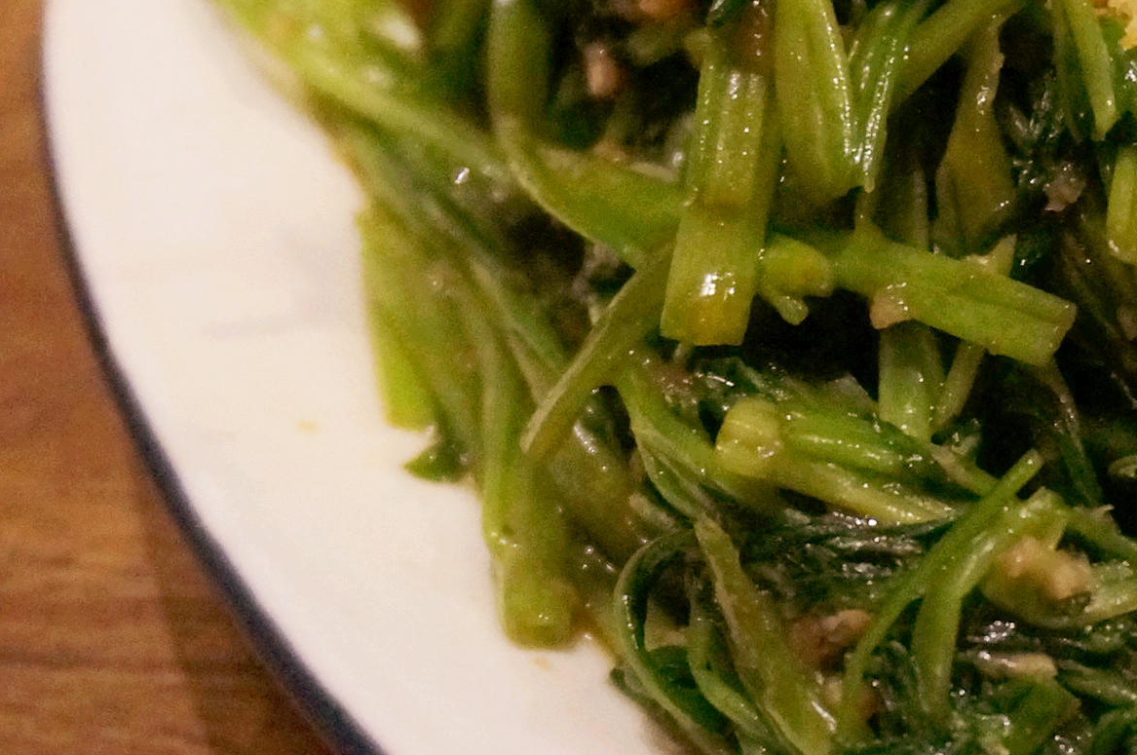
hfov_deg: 16.2
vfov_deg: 11.3
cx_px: 1392
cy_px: 351
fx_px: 3833
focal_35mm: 122
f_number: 4.5
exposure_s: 1/60
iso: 2000
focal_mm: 27
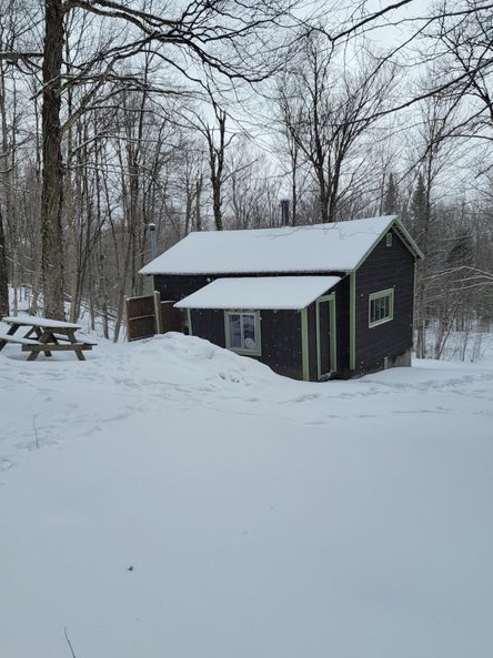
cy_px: 353
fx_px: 513
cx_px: 253
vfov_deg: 65.3
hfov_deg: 51.3
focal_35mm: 27
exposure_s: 1/692
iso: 16
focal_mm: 6.7
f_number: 1.8
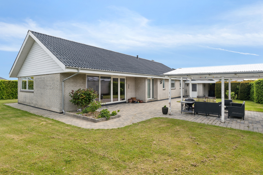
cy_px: 88
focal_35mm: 21
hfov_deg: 81.2
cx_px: 132
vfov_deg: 59.5
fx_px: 153
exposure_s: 1/80
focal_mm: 14
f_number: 8
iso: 200
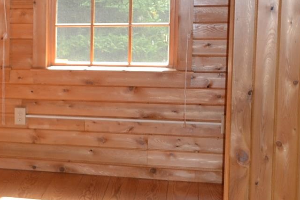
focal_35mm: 103
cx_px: -237
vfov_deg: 13.3
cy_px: 80
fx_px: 857
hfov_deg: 16.6
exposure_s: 1/125
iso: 360
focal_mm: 19
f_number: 4
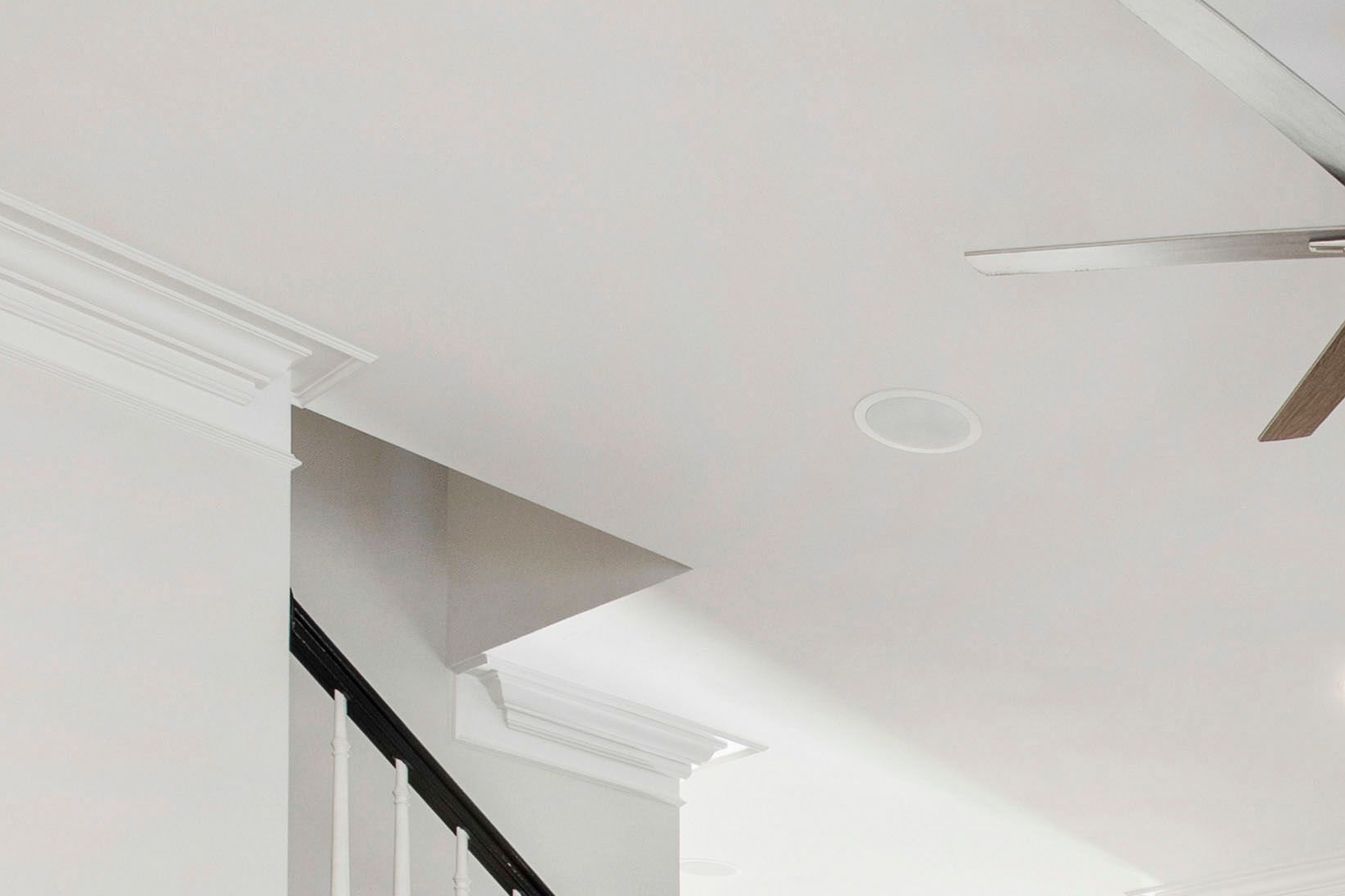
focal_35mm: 51
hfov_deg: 34.7
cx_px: 1392
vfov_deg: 21.7
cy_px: 1382
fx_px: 1905
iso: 100
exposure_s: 1/2
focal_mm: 10
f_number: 8
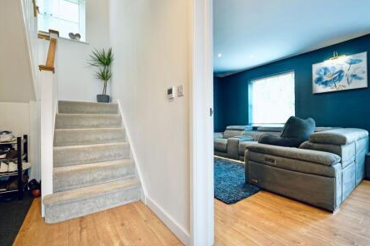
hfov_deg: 100.4
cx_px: 189
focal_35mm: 15
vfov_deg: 77.3
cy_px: 118
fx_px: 154
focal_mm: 14
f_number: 2.2
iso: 125
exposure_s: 1/40
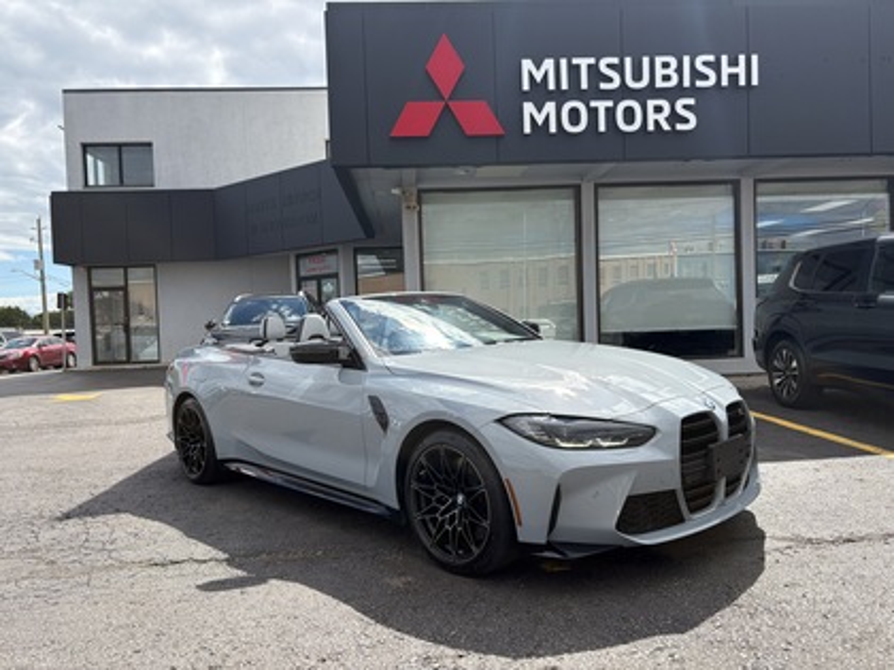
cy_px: 335
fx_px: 671
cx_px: 447
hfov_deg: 67.3
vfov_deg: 53.1
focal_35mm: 26
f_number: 1.6
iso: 50
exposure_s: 1/3125
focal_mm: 5.96
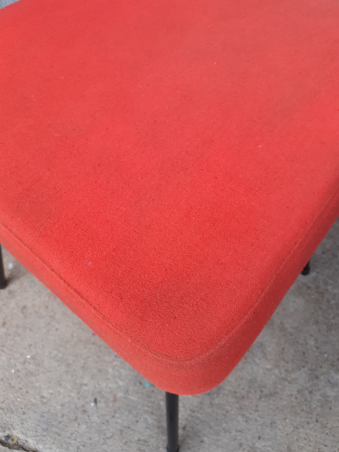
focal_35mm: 27
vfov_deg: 65.3
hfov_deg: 51.4
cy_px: 226
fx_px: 353
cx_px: 170
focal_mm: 3.6
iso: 50
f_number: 1.9
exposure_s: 1/50
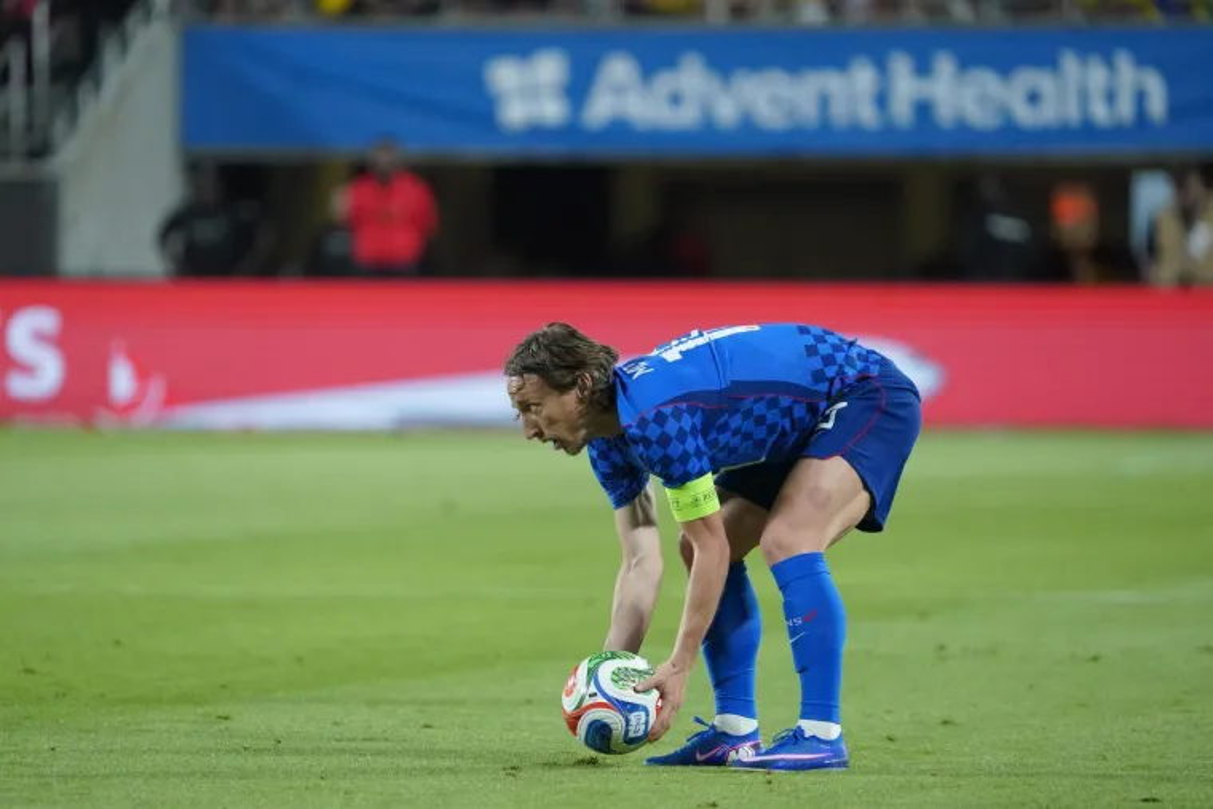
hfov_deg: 3.9
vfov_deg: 2.6
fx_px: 17658
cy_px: 404
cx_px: 606
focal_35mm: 524
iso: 6400
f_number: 6.3
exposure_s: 1/800
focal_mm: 524
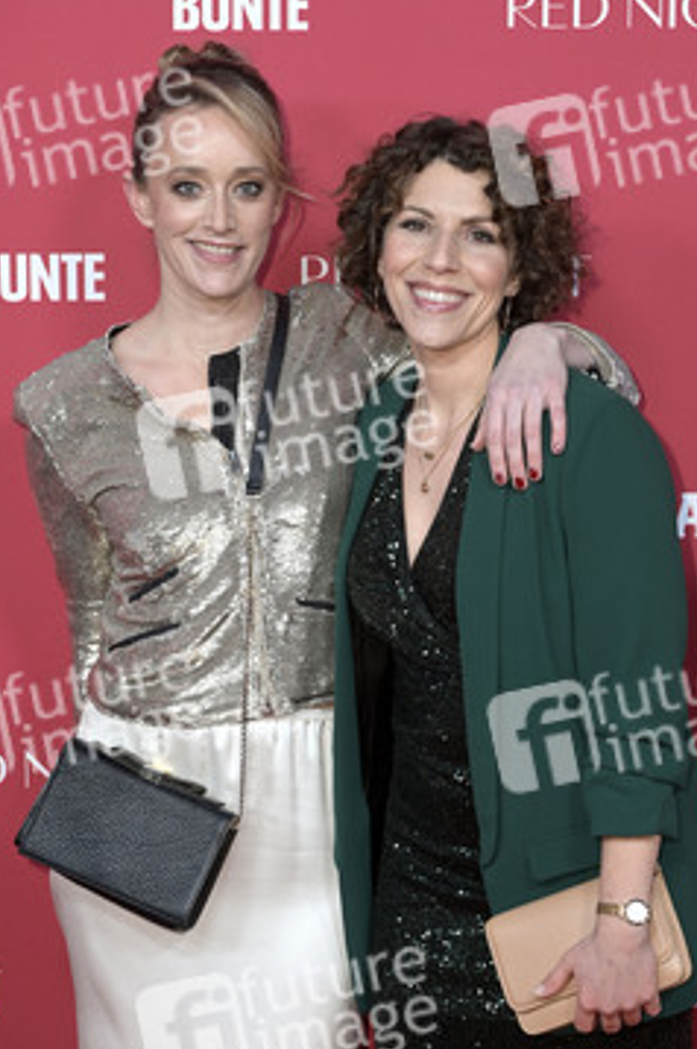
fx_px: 2793
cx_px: 372
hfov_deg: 14.2
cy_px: 577
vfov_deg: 21.3
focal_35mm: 96
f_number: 5
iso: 1600
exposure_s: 1/400
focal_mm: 86
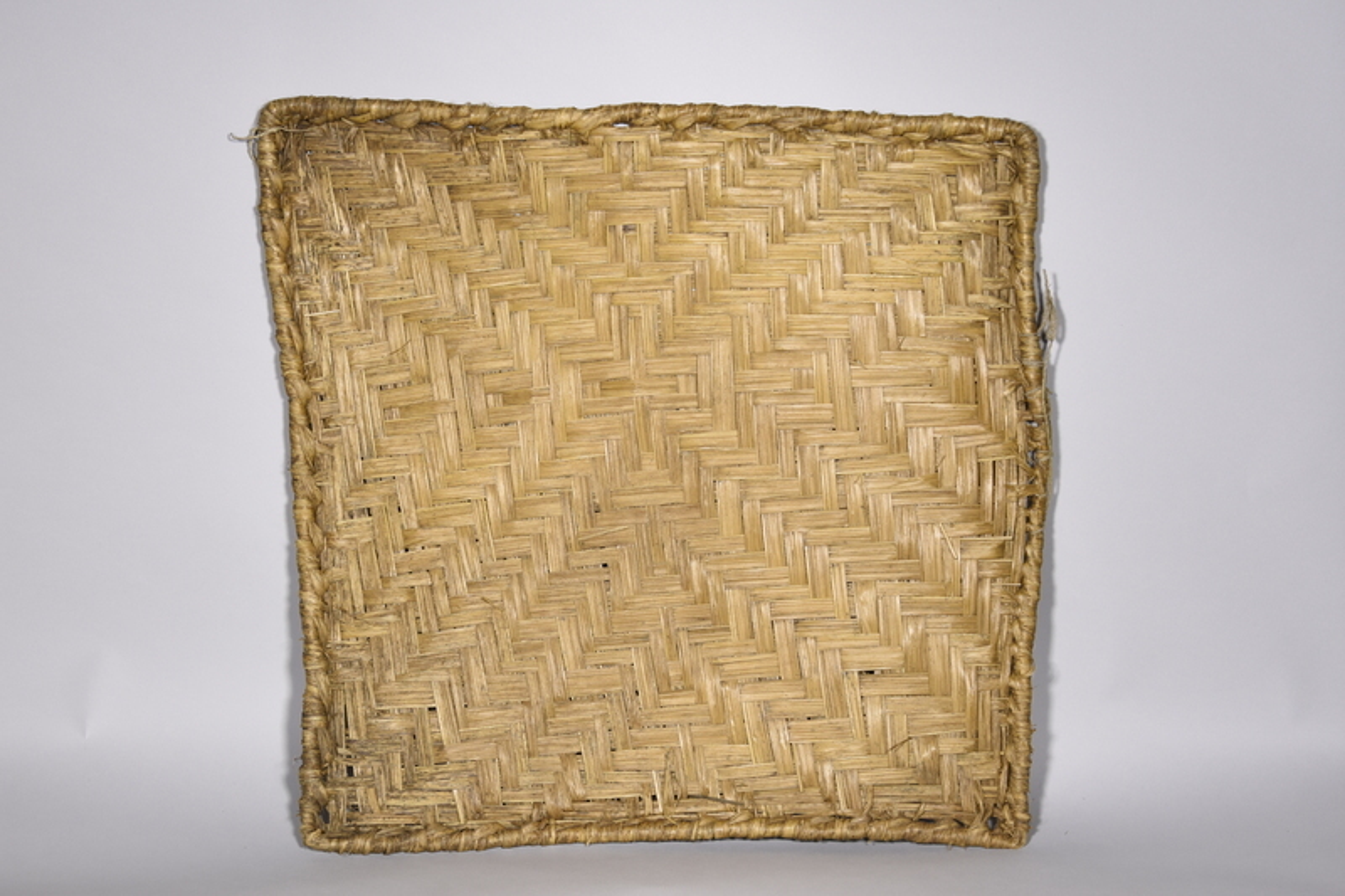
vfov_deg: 22.6
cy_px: 448
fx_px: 2241
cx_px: 672
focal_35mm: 60
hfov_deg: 33.4
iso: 400
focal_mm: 40
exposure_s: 1/60
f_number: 11
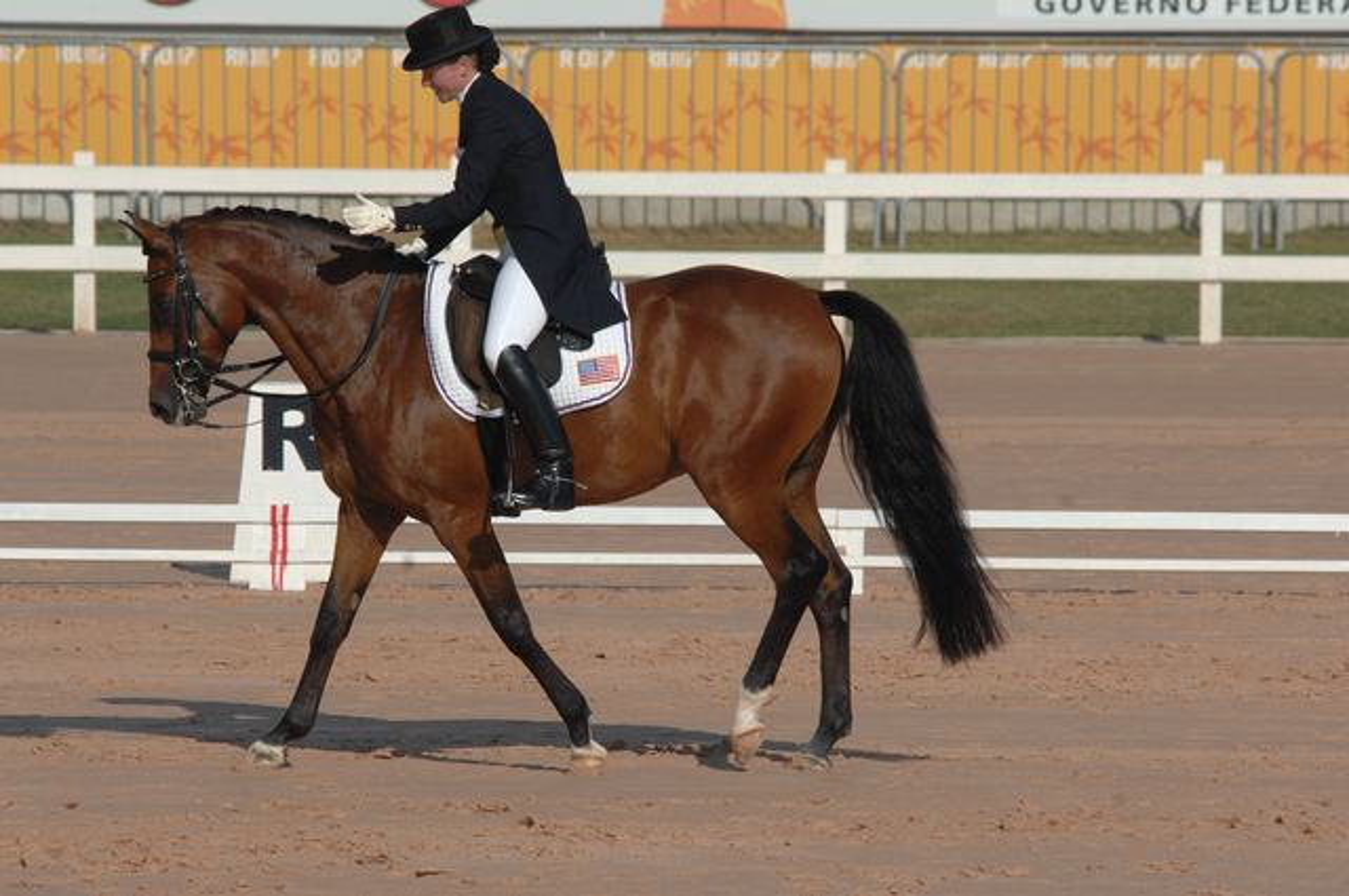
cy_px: 448
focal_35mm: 465
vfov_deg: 2.9
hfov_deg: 4.4
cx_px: 674
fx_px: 17402
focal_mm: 310
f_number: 9.5
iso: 200
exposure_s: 1/640
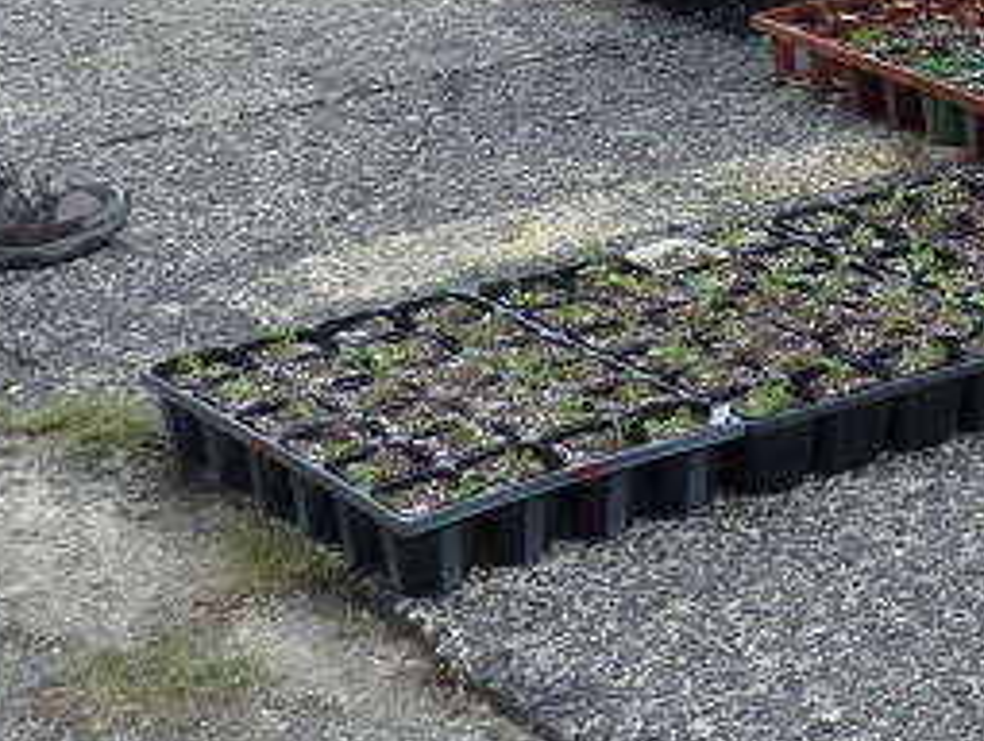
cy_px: -552
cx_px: 1501
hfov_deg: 13.5
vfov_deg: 10.3
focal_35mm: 137
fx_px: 3900
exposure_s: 1/200
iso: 80
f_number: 3.8
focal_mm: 6.3
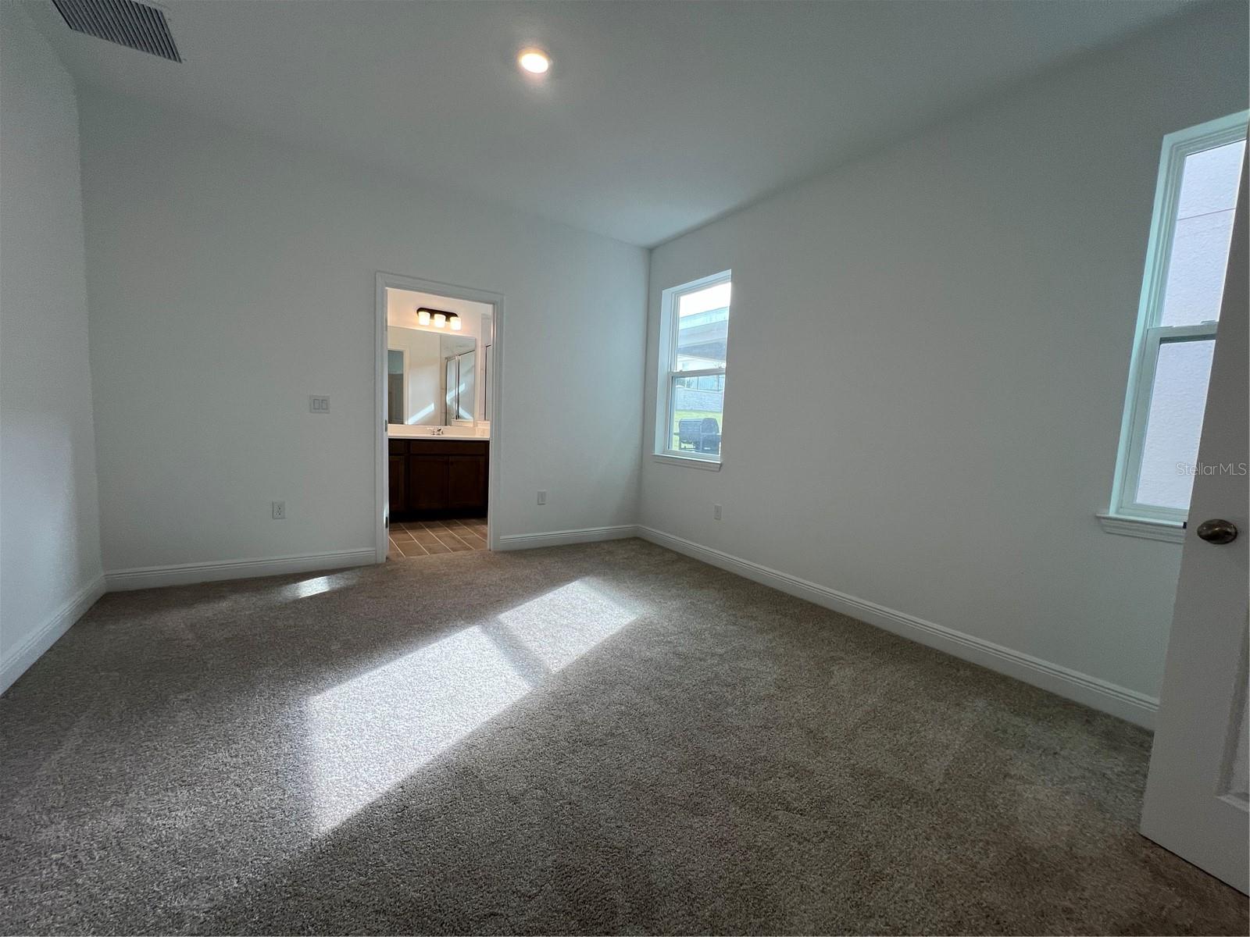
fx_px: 469
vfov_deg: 89.9
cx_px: 625
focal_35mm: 13
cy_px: 468
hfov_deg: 106.2
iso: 80
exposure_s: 1/120
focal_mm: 1.57
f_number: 1.8
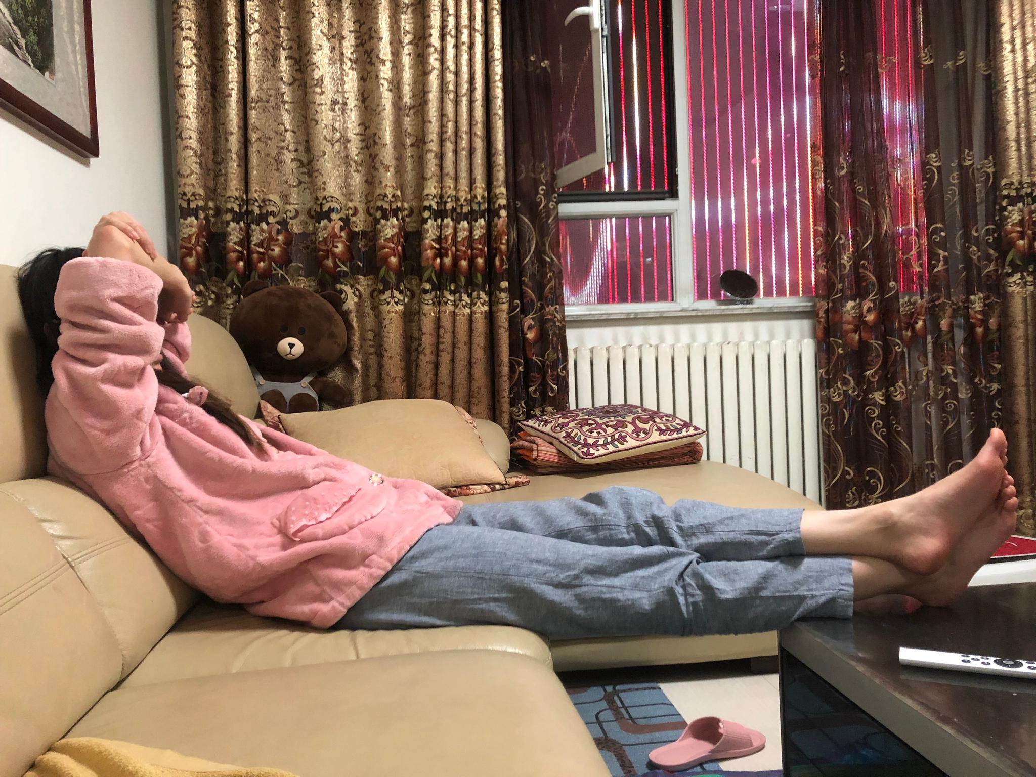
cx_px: 518
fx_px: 838
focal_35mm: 28
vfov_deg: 49.7
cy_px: 388
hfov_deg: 63.4
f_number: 1.8
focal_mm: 3.99
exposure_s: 1/7
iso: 80
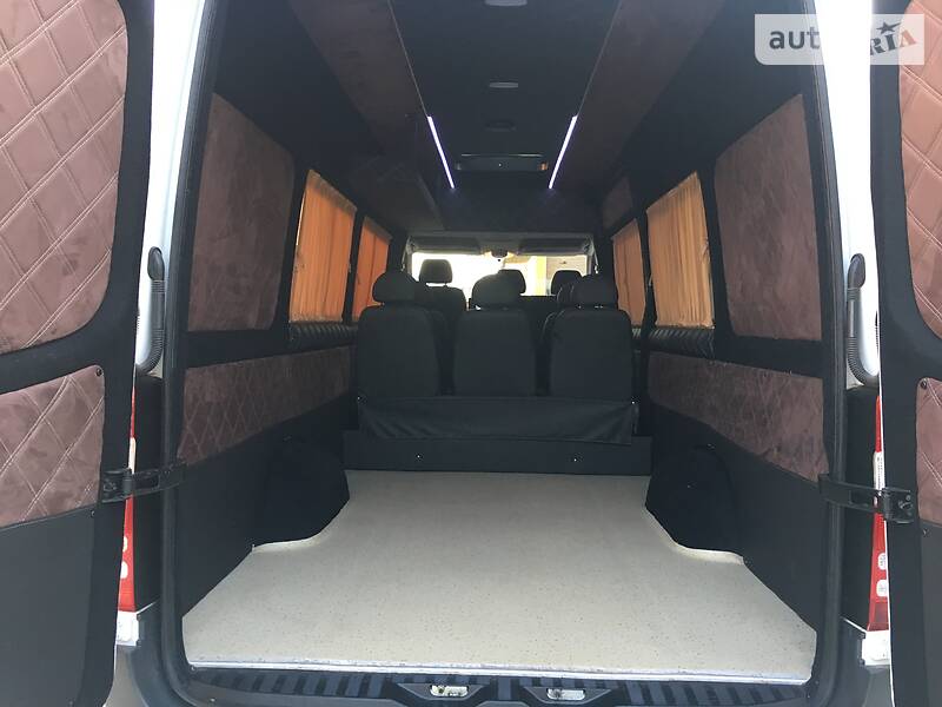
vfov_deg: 48.2
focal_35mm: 29
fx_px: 789
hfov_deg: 61.7
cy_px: 354
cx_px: 471
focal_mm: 4.2
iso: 50
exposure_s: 1/33
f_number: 2.2
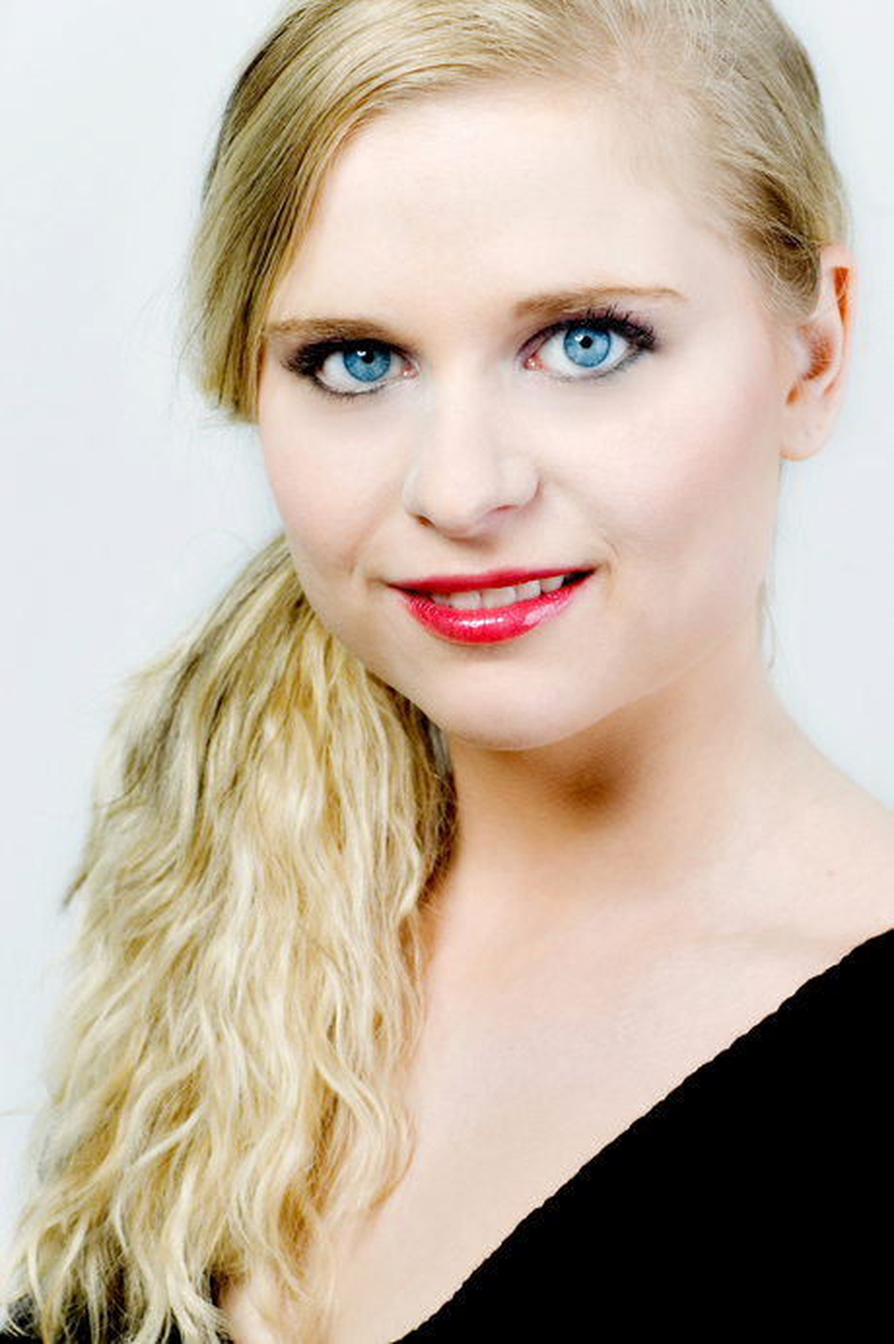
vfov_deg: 19.5
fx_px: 3919
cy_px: 672
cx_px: 447
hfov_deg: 13.0
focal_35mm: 105
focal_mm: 70
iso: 200
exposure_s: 1/125
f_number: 8
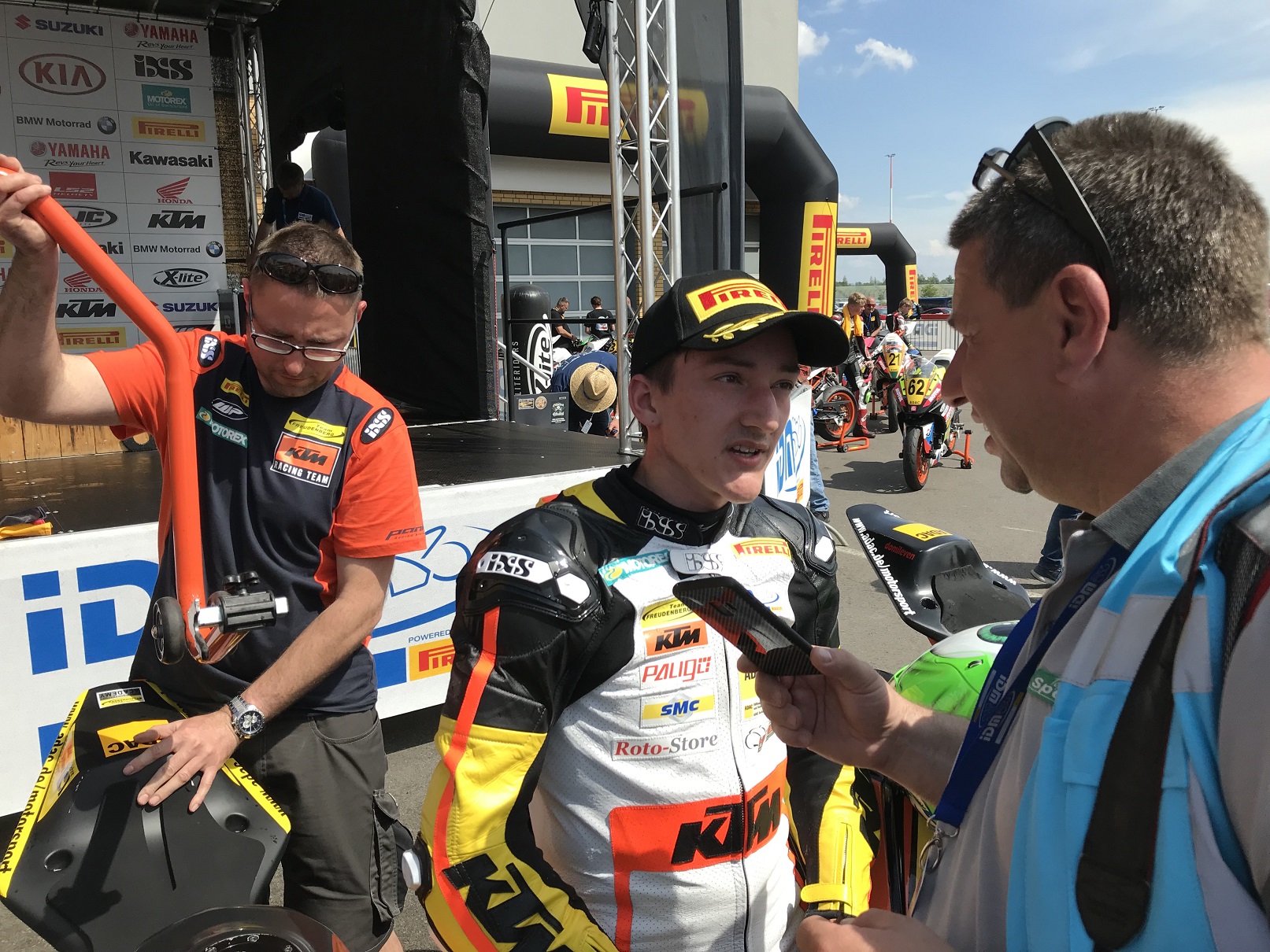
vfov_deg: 49.8
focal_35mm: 28
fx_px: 1027
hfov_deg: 63.4
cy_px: 476
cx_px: 635
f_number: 1.8
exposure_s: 1/1880
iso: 20
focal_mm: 3.99
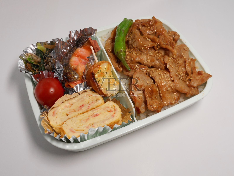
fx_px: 230
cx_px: 117
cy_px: 88
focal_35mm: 34
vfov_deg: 41.8
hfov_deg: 54.0
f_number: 4.2
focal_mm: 6
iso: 80
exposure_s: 1/30
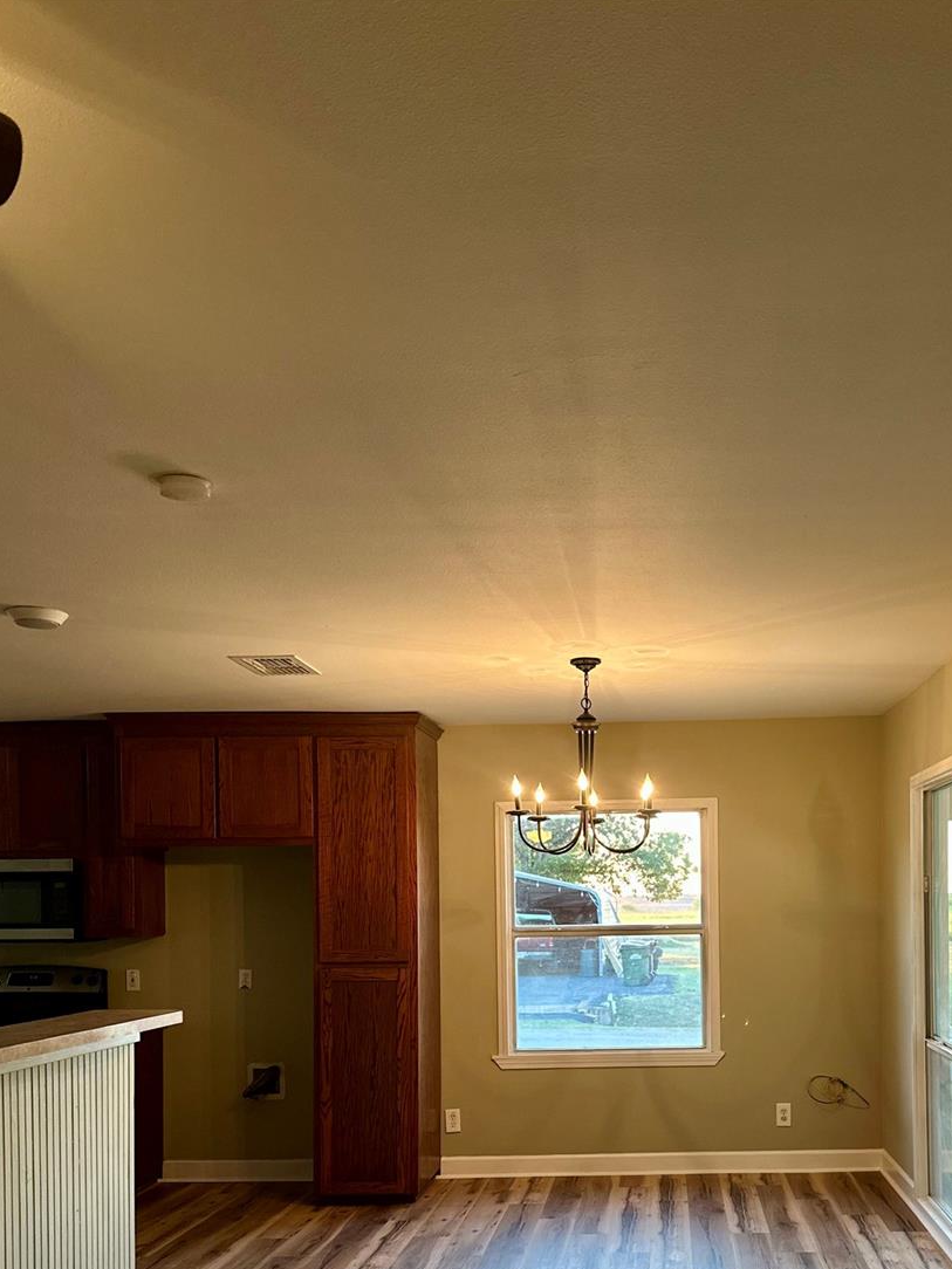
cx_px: 631
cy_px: 893
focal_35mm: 34
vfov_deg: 52.4
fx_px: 1247
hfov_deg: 41.3
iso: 250
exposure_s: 1/60
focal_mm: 6.86
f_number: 1.78
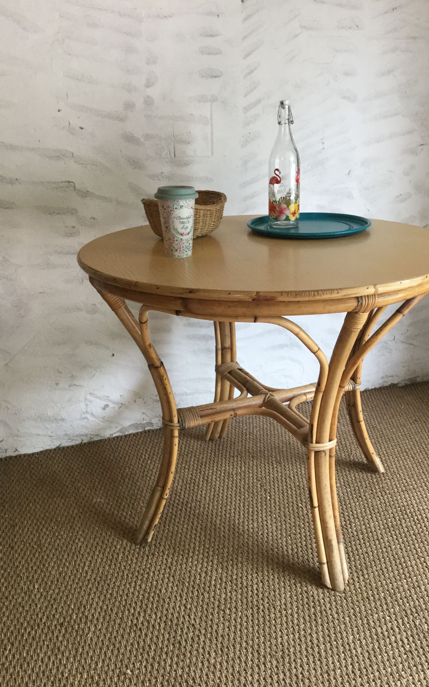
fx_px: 617
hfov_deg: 38.3
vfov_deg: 58.1
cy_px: 343
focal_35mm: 33
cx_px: 241
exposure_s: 1/33
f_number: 2.4
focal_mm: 3.3
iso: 100
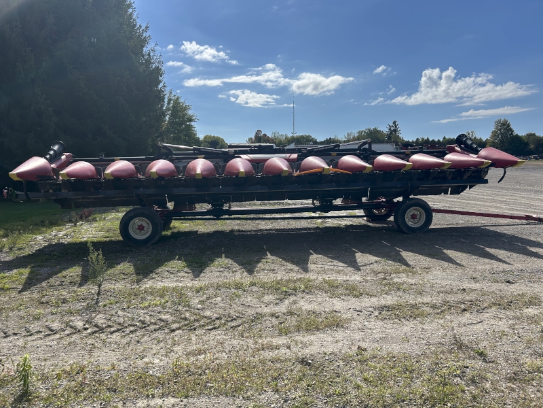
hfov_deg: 67.3
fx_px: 408
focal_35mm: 26
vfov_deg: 53.1
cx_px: 272
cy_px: 204
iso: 50
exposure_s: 1/6579
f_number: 1.5
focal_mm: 5.7
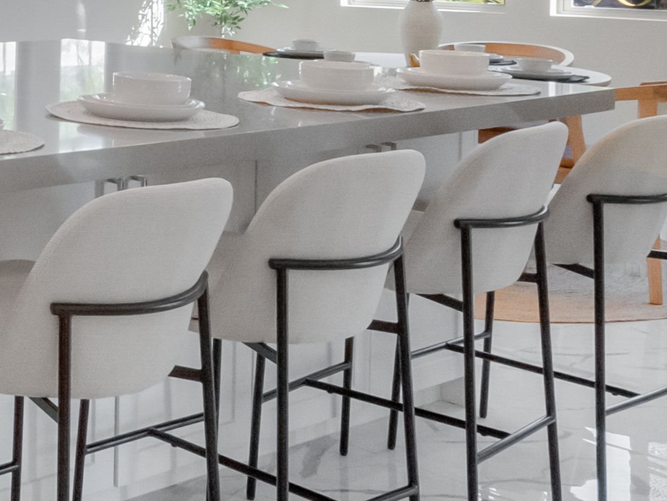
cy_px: -7
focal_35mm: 59
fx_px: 1137
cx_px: -358
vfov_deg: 23.7
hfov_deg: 24.6
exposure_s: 1/60
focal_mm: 7
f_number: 7.1
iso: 1000
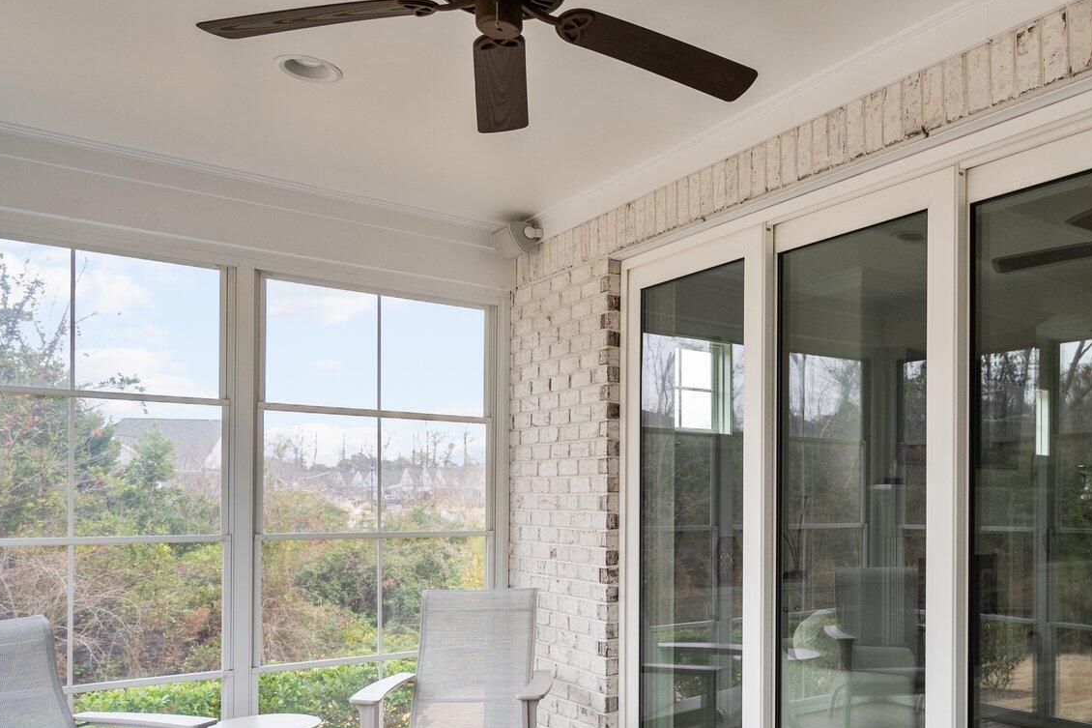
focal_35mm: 29
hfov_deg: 60.9
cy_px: 486
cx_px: 789
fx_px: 879
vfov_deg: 44.3
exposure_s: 1/125
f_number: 4
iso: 250
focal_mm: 16
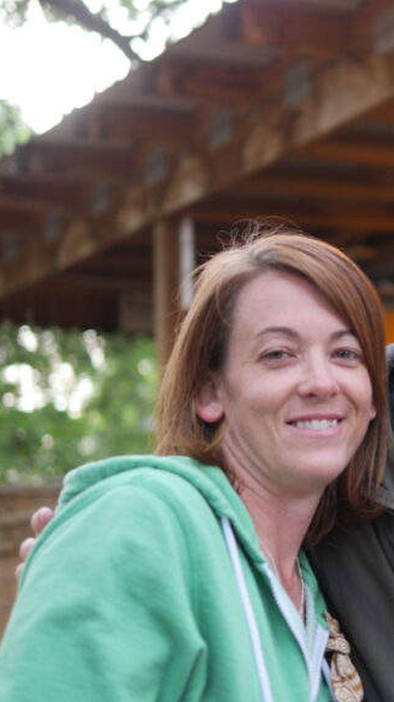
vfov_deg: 29.0
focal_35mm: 73
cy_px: 350
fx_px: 1357
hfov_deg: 16.1
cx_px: 426
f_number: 1.4
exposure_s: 1/125
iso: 500
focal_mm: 25
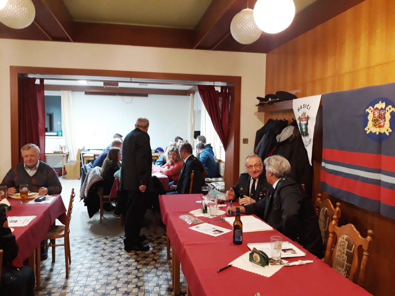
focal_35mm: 27
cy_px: 148
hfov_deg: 65.3
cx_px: 198
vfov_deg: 51.4
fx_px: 308
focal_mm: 3.71
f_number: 1.7
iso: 250
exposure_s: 1/25
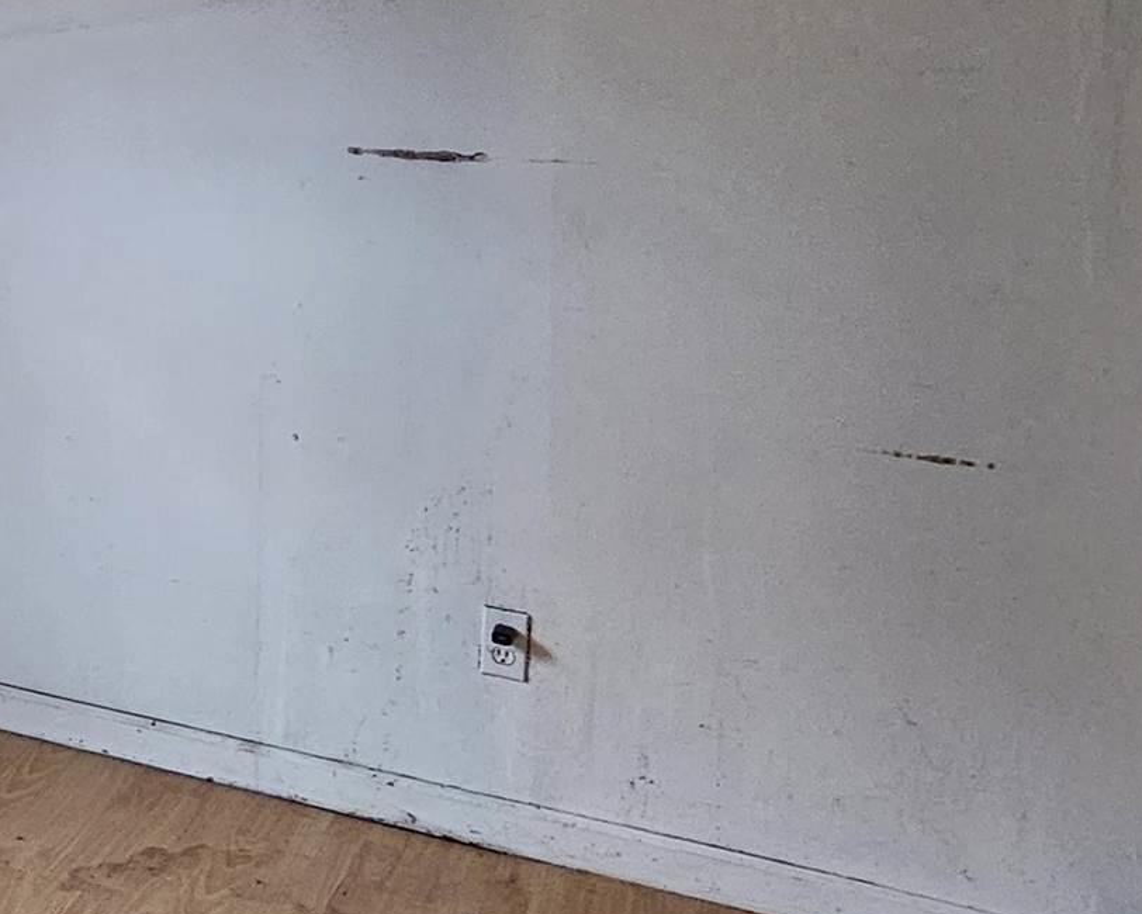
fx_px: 1623
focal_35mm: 48
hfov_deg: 29.5
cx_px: -416
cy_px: 11
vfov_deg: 29.5
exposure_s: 1/30
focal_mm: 2.2
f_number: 2.2
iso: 320
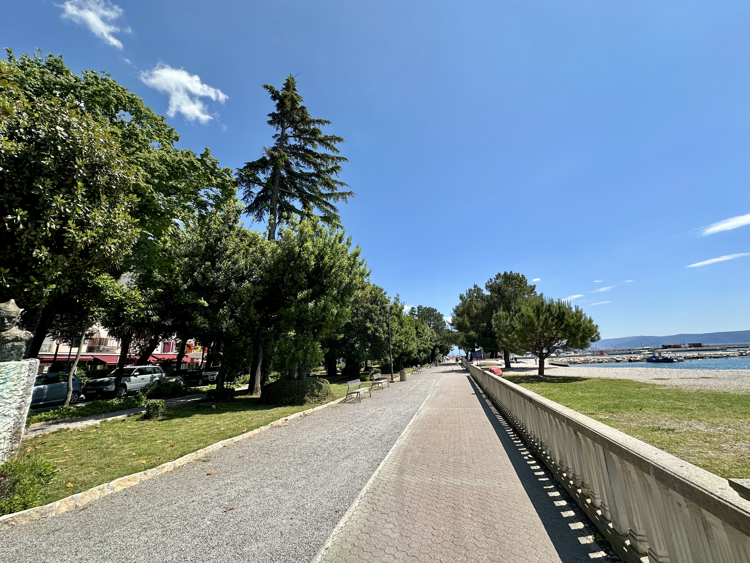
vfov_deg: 85.7
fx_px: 303
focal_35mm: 14
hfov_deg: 102.1
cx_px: 375
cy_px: 282
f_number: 2.2
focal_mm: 2.22
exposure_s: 1/1770
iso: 50
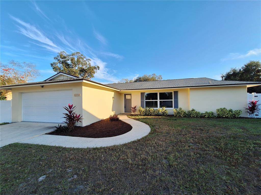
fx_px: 98
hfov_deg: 106.2
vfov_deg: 89.9
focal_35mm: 13
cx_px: 130
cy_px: 98
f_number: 2.2
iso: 40
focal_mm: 1.74
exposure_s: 1/956
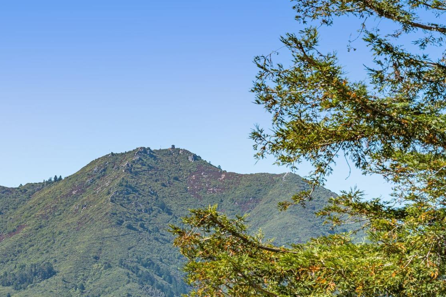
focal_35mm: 223
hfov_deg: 9.2
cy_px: 153
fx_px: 2761
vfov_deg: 6.2
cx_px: 178
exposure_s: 1/100
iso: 64
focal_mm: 165
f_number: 16
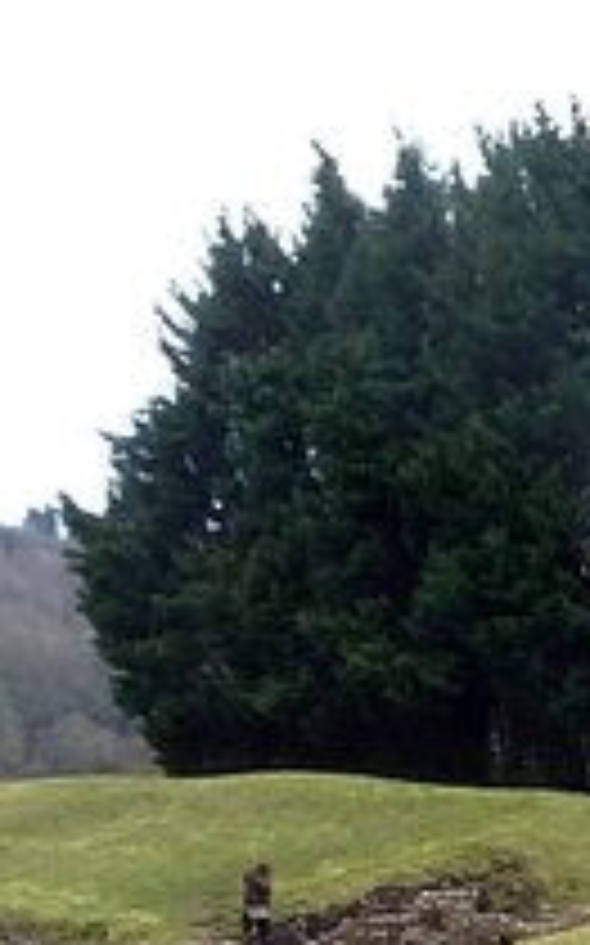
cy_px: 1602
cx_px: 563
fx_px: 3323
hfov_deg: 10.1
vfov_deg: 14.6
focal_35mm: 129
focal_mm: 4.1
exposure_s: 1/125
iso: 80
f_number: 4
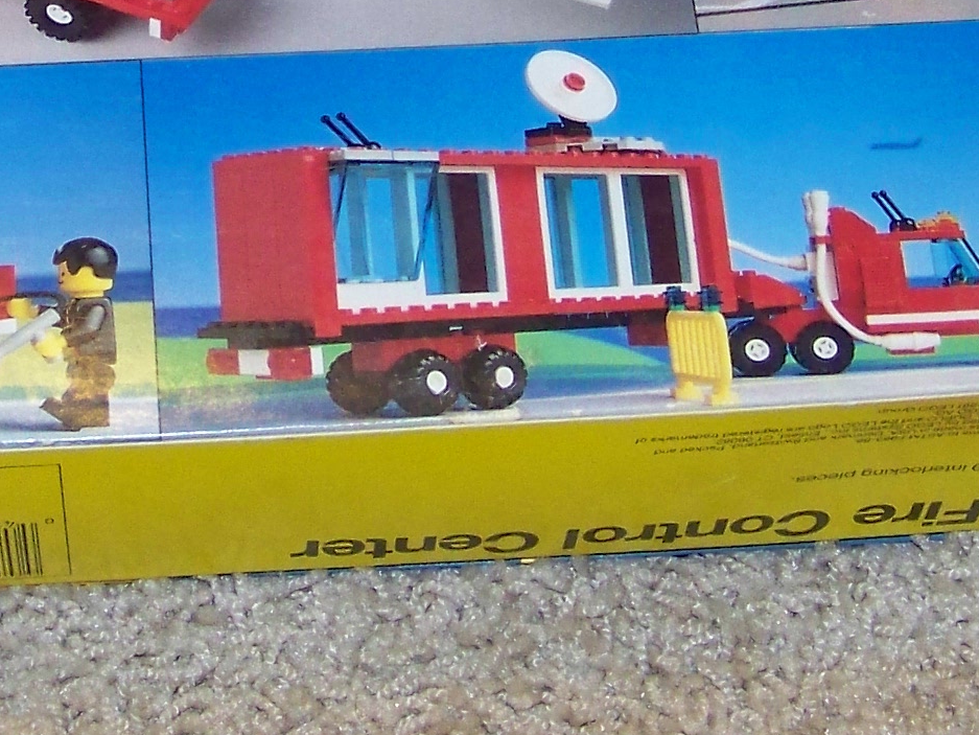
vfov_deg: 12.4
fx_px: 3338
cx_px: 215
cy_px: -55
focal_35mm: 118
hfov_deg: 16.6
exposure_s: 1/30
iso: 200
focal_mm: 5.85
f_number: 2.8
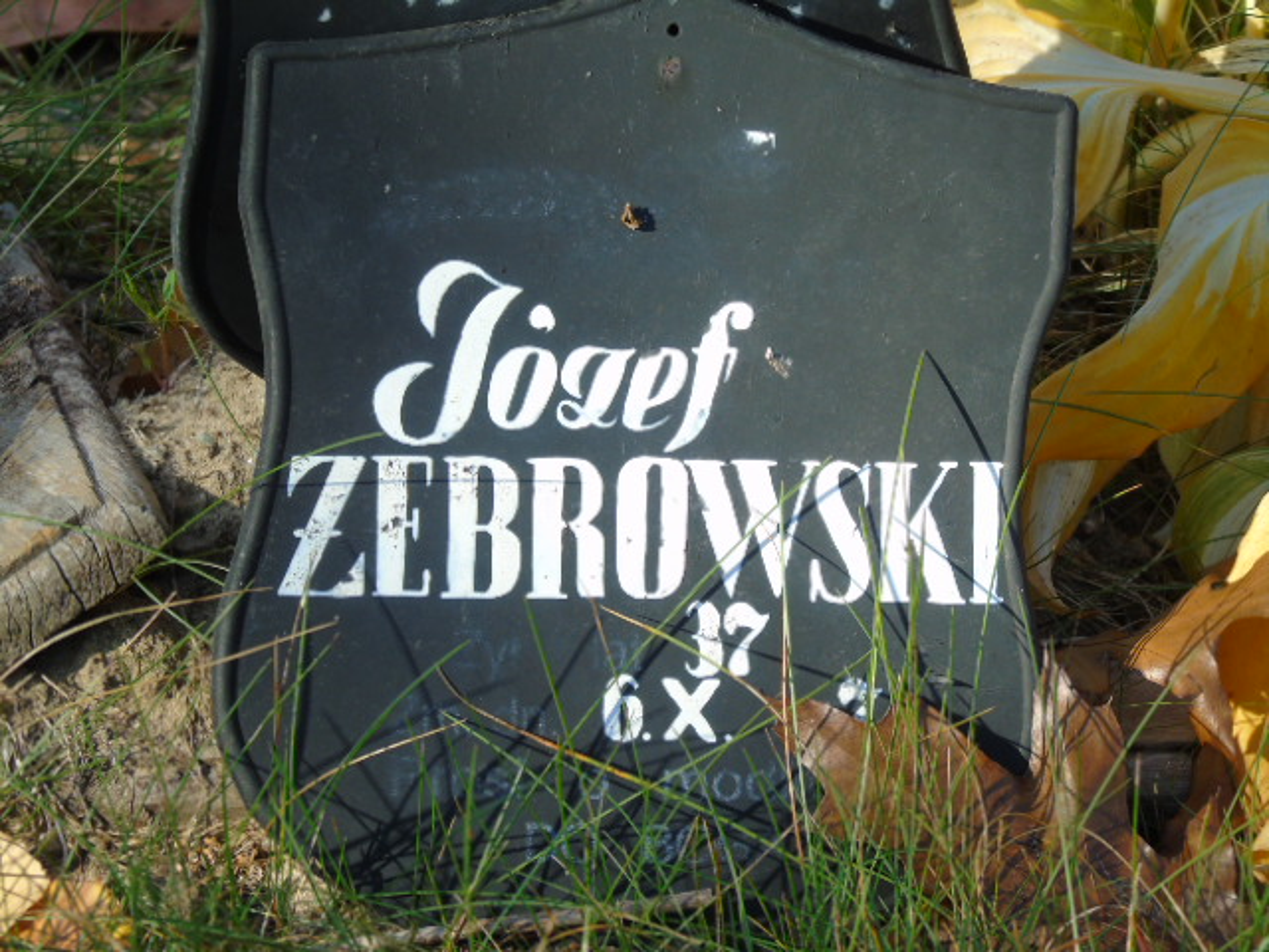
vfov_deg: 5.3
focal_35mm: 278
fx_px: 10191
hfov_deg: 7.1
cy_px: 476
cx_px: 634
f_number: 4.9
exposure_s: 1/125
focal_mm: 50
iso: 80
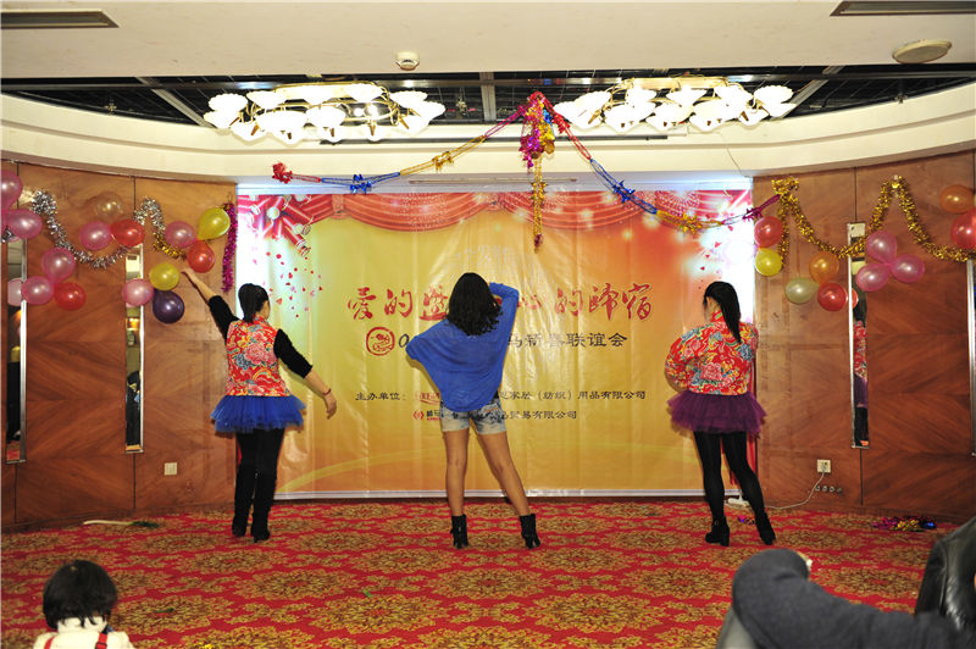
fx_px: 867
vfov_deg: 41.0
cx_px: 488
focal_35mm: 32
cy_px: 324
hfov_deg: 58.8
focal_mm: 32
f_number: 3.2
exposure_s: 1/100
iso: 1600
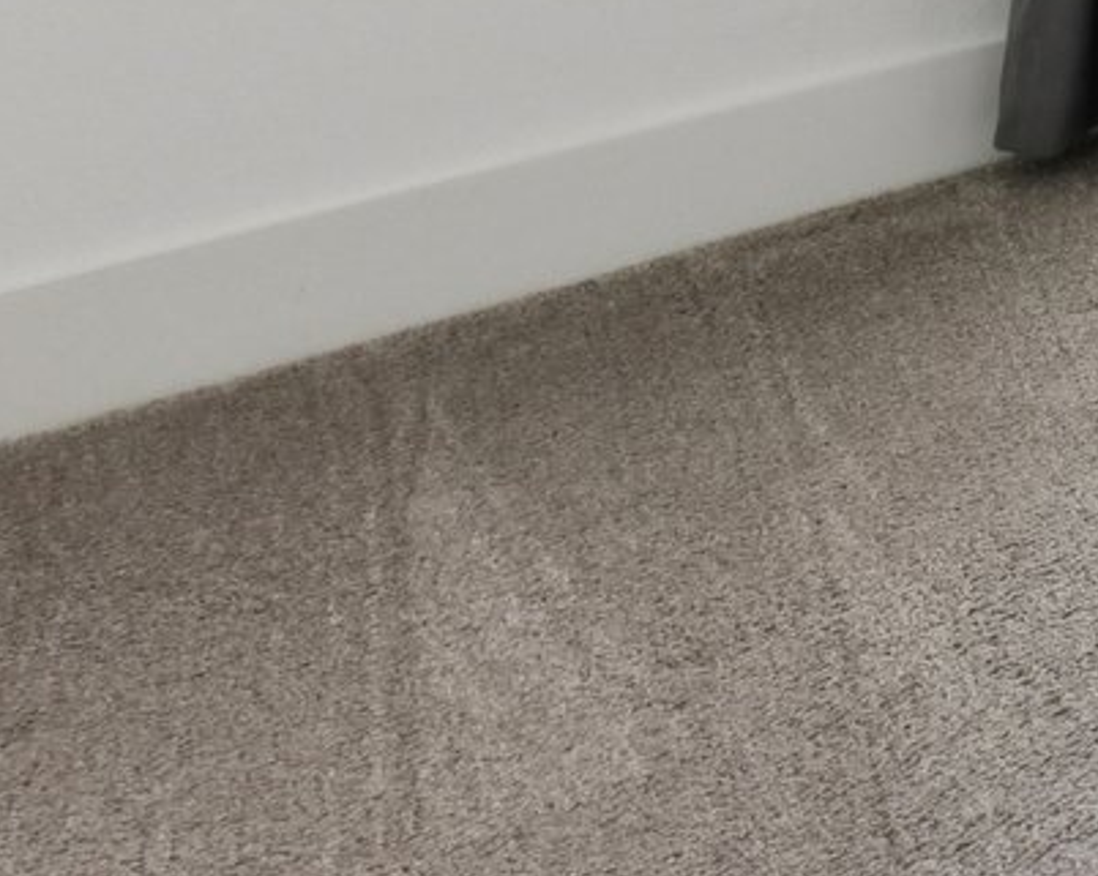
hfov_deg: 14.9
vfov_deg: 16.6
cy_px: -924
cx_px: 2682
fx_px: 2176
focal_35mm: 67
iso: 800
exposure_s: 1/800
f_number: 8
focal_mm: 14
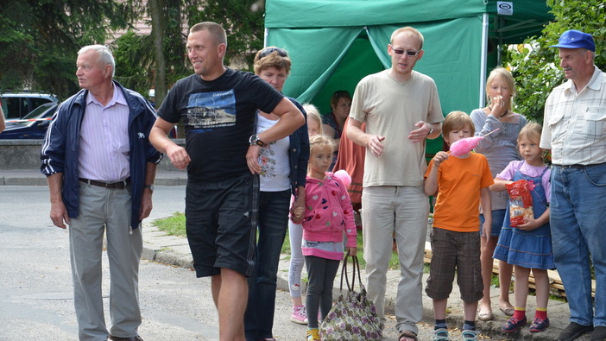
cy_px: 180
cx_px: 306
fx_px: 1478
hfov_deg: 23.2
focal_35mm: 92
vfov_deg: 13.2
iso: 1250
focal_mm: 58
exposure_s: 1/800
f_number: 7.1
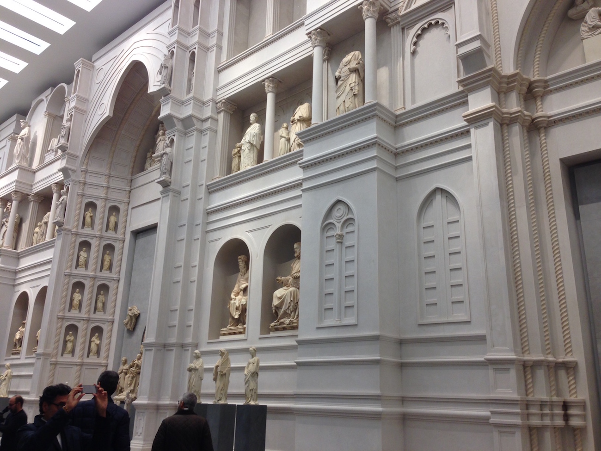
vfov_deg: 42.9
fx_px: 573
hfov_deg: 55.4
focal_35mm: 33
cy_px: 226
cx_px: 300
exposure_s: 1/40
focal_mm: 4.12
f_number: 2.4
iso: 50
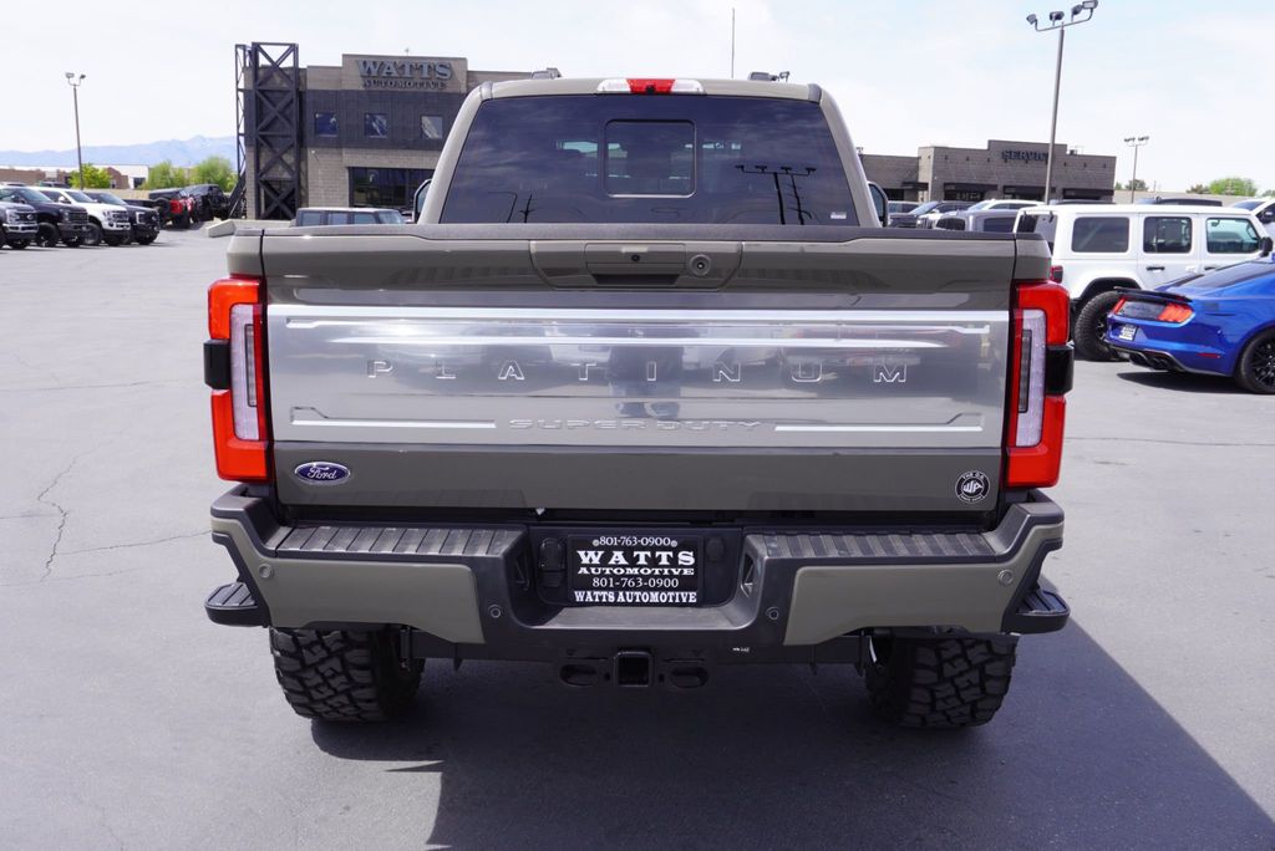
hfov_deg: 57.2
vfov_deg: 40.0
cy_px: 426
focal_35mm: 33
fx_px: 1169
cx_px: 638
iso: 100
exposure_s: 1/125
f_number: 8
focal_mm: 22
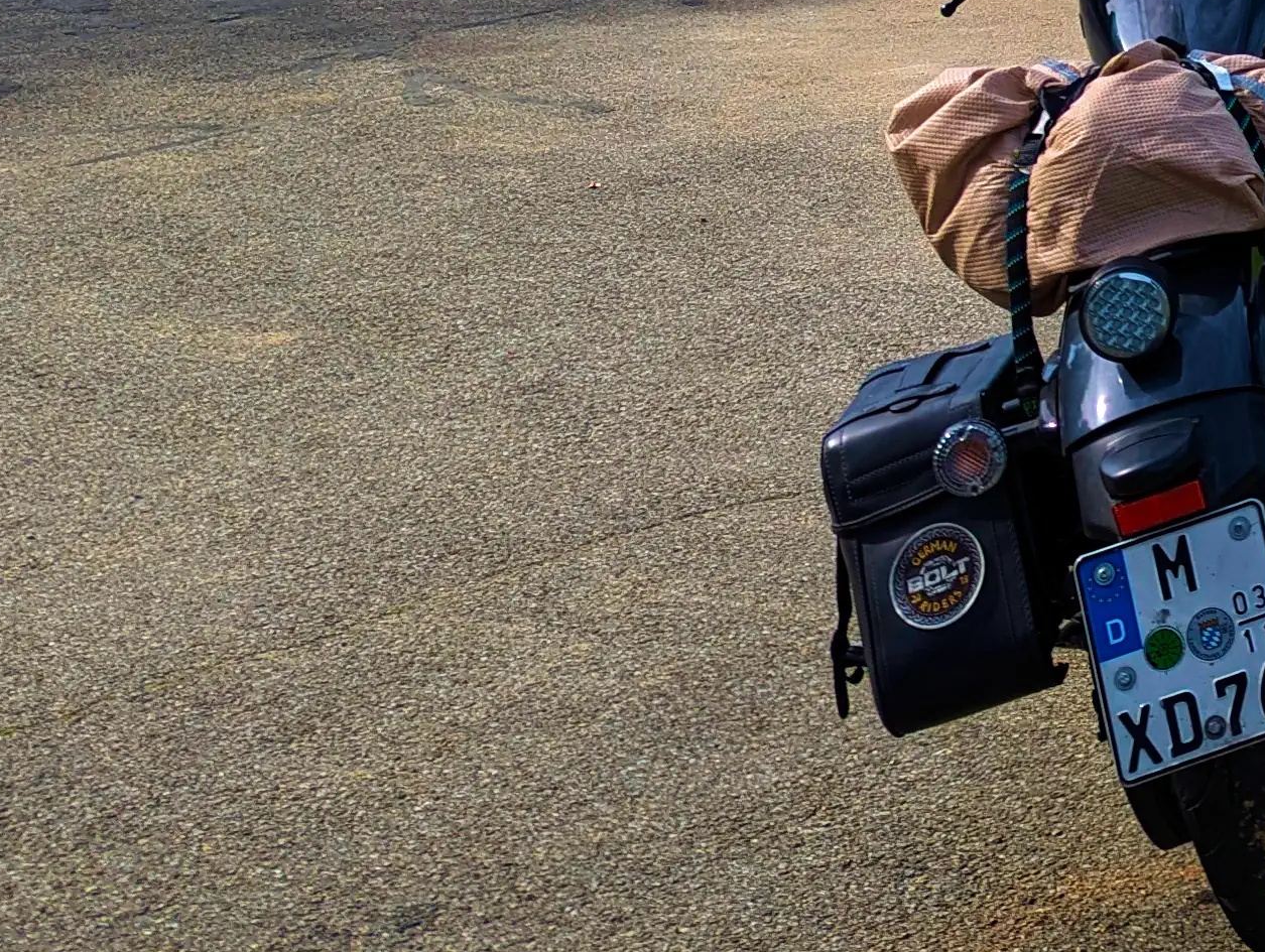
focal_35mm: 78
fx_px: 2855
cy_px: -530
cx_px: 1734
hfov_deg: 21.9
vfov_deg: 16.9
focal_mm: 6.81
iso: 49
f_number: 1.85
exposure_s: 1/2262
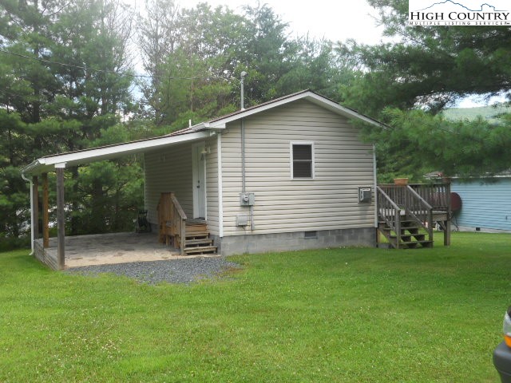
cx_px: 256
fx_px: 561
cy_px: 192
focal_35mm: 38
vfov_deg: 37.7
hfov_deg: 49.0
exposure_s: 1/200
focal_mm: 6.9
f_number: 3.9
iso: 80
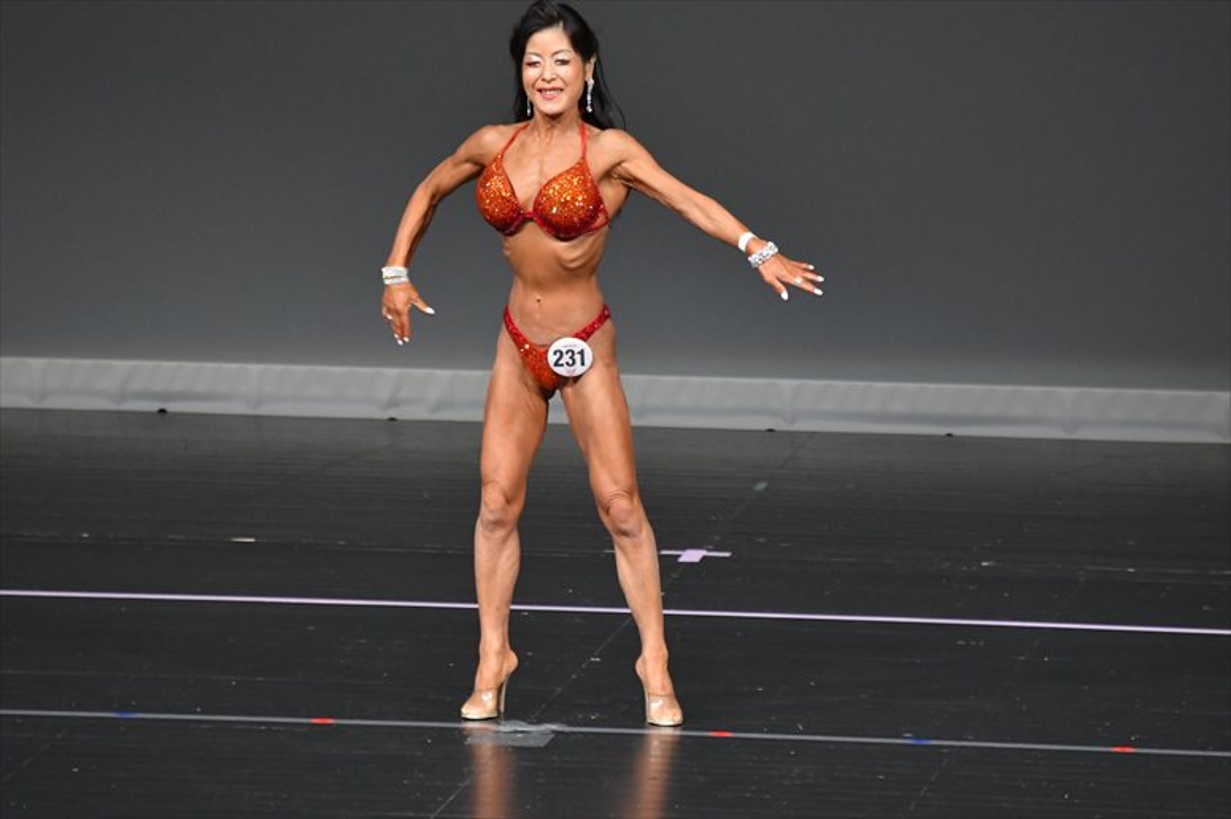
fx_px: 15380
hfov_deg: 4.6
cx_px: 616
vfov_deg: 3.1
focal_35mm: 450
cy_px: 410
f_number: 5.6
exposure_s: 1/400
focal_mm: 300
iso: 4000
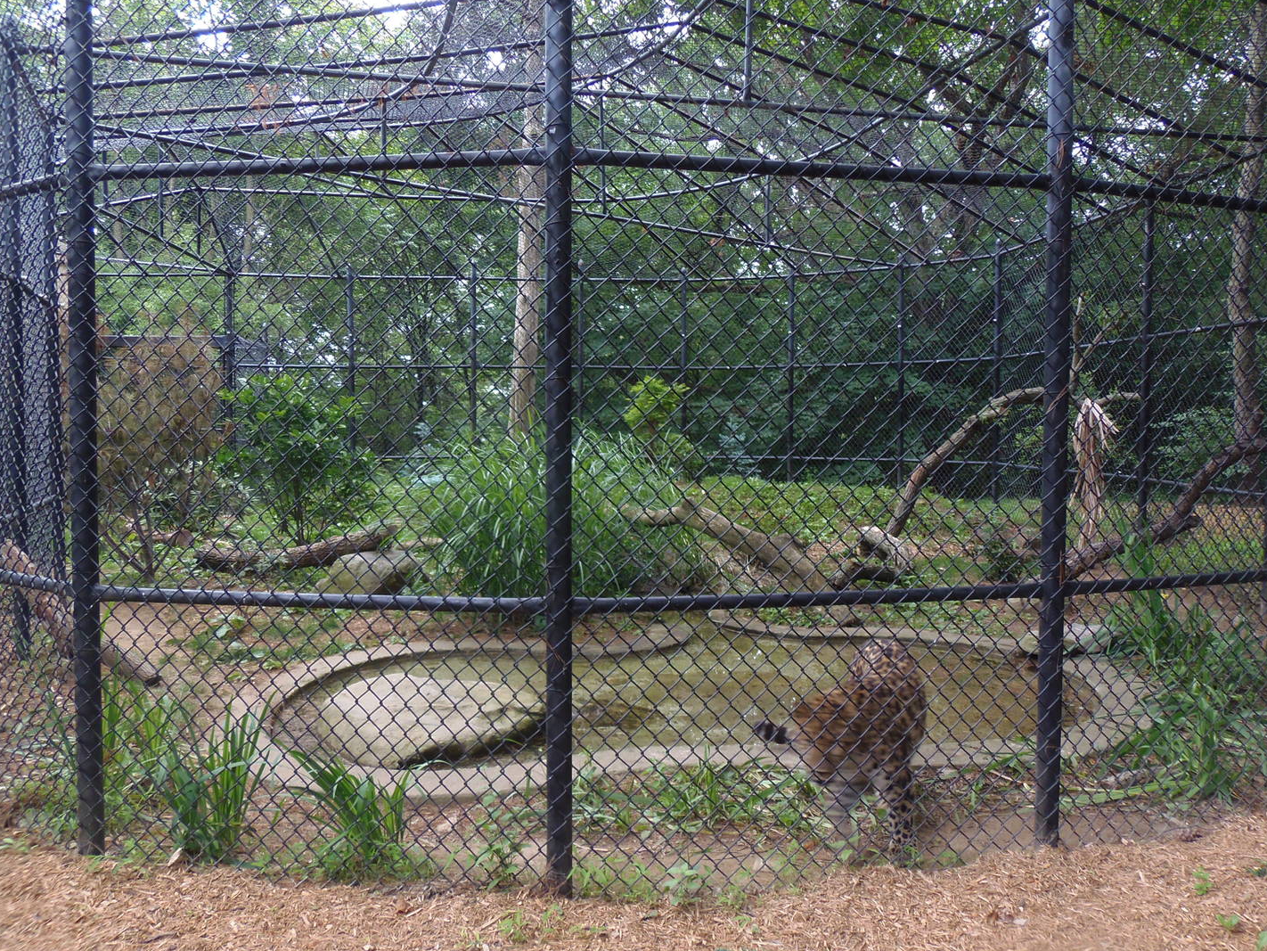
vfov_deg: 51.4
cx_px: 679
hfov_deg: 65.2
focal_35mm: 27
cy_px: 488
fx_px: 988
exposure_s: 1/40
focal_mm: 4.3
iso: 64
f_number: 2.9
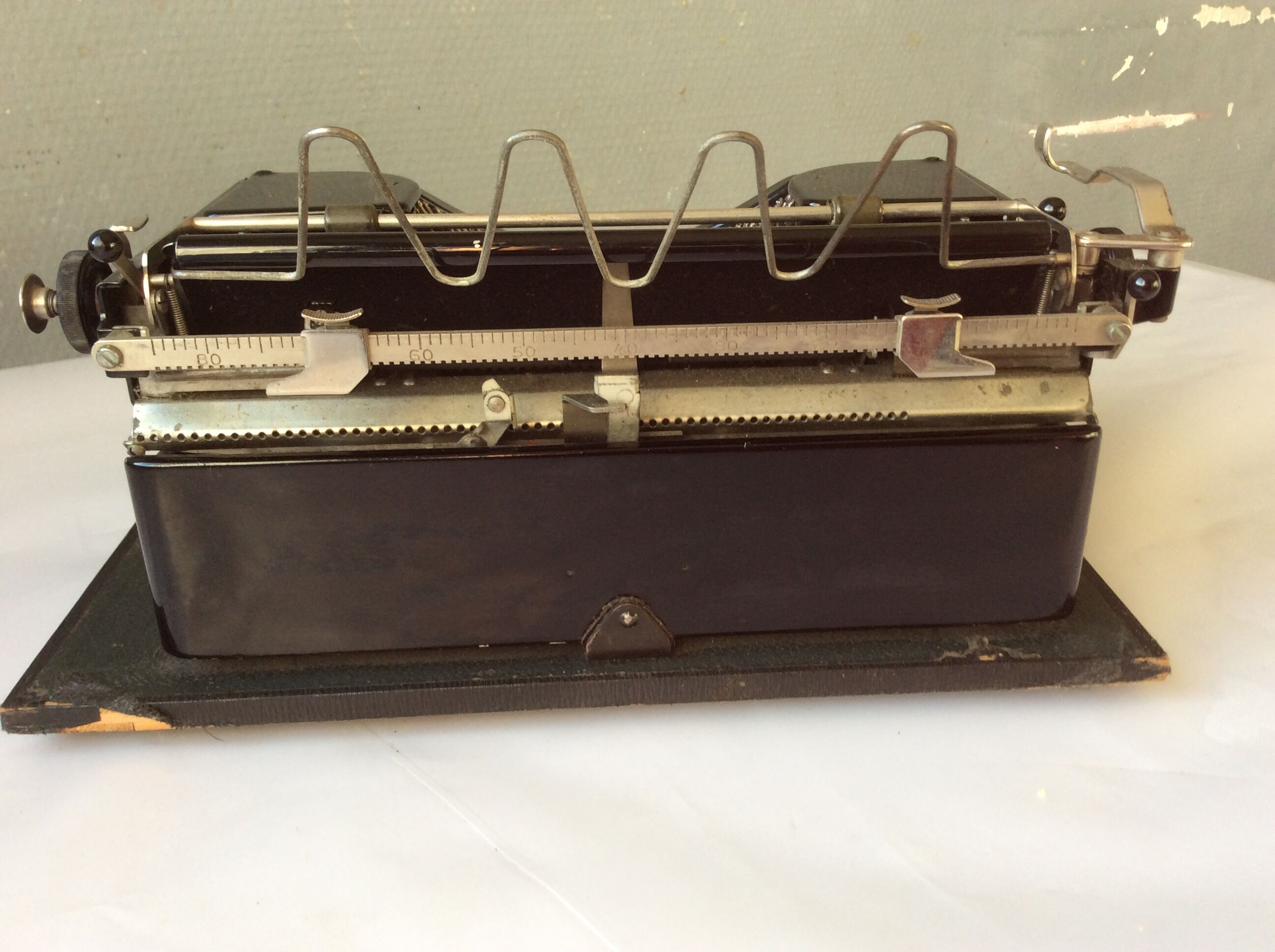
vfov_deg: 44.1
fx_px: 1177
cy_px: 476
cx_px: 638
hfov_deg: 56.9
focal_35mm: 32
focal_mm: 3.3
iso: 40
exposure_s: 1/50
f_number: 2.4
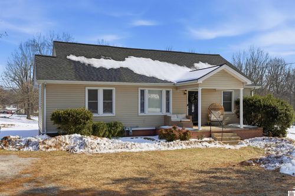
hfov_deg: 56.5
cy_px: 98
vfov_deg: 39.4
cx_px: 148
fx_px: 274
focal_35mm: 34
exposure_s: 1/8000
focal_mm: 33.5
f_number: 8
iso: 400
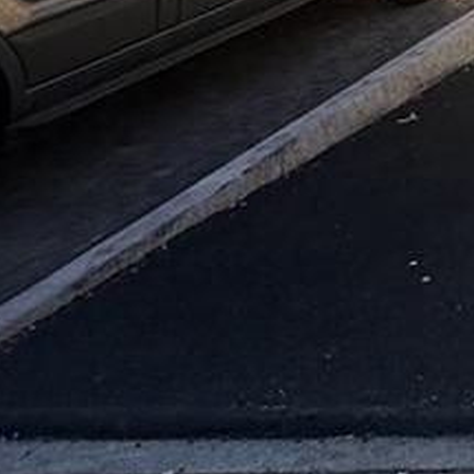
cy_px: -316
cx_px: 970
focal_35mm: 59
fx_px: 914
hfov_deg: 18.2
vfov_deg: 21.8
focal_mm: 2.22
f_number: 2.2
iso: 50
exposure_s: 1/940
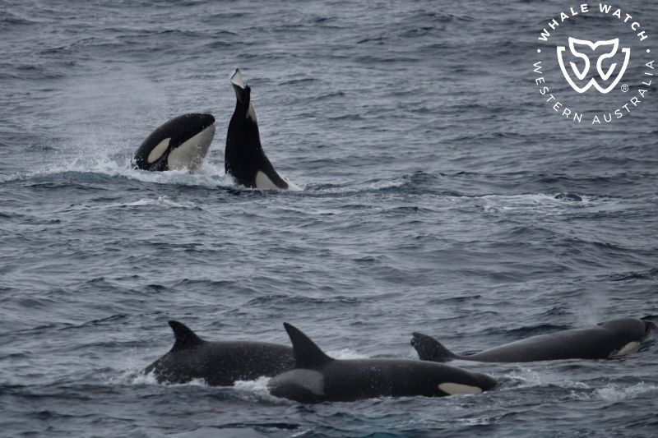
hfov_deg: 3.4
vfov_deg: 2.3
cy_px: 219
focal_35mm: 600
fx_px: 10964
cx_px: 329
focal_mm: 600
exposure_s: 1/8000
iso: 1250
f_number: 6.3
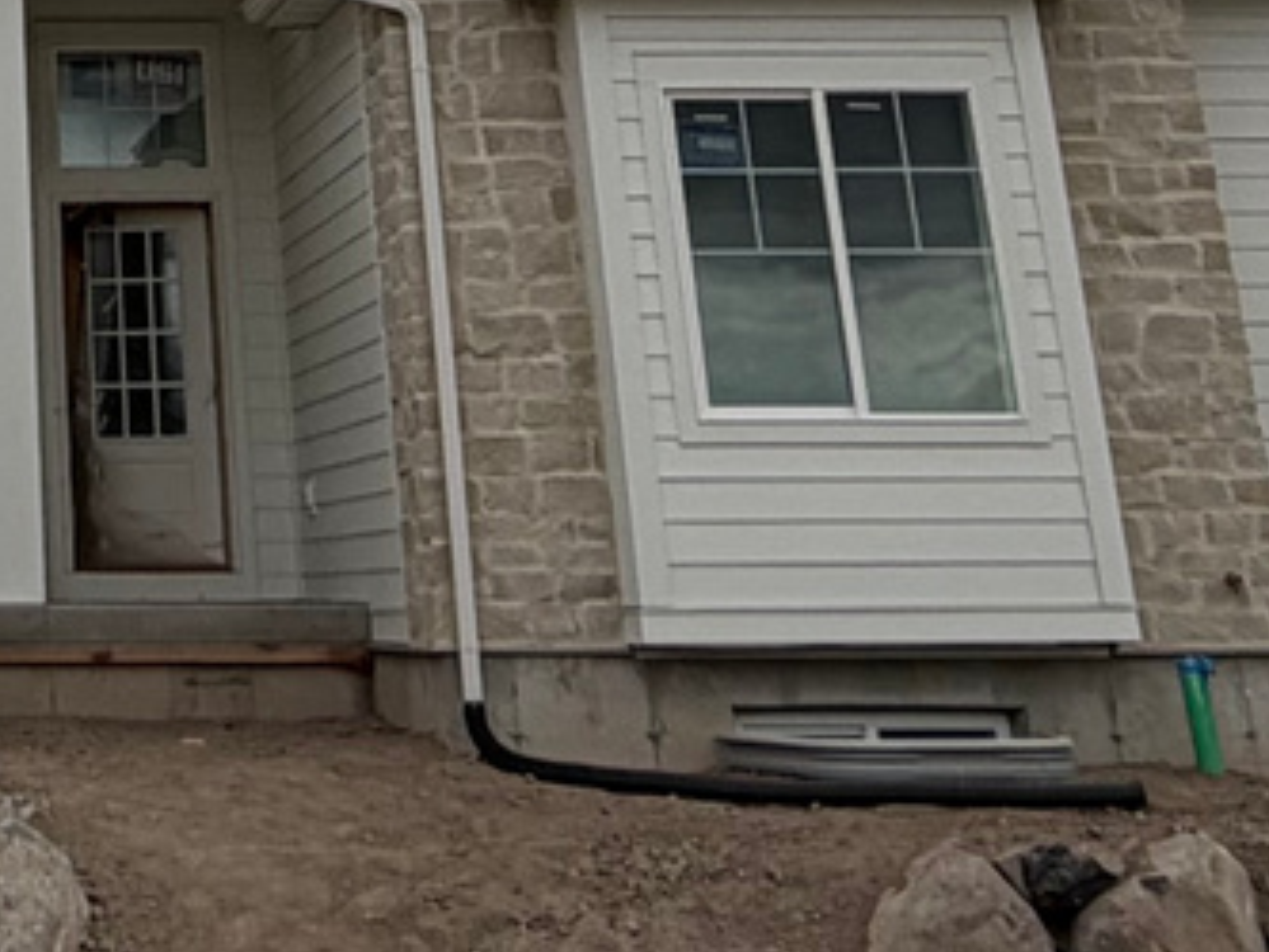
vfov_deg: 15.0
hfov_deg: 21.1
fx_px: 3154
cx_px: -263
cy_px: -743
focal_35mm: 86
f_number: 2.2
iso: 20
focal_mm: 2.22
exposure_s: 1/876
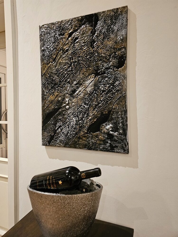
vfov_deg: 73.9
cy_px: 118
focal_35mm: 23
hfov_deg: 58.9
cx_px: 89
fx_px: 158
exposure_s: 1/25
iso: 500
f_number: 1.7
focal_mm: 6.3
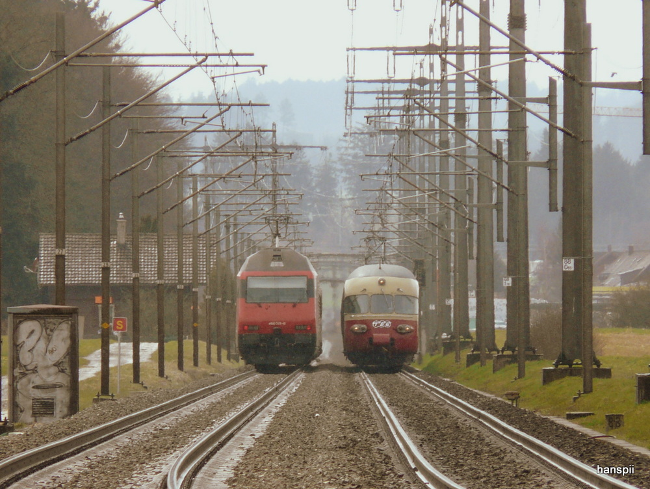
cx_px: 325
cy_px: 244
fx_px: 9285
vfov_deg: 3.0
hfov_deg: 4.0
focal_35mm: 494
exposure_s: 1/250
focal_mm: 81.1
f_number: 5.6
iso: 100
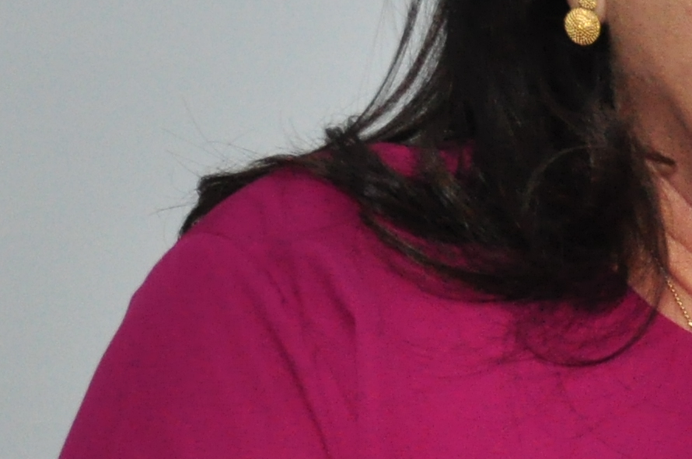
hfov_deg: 7.0
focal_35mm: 289
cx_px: 1039
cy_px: 167
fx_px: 5548
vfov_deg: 4.7
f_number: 5
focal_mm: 40
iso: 1000
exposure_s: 1/80
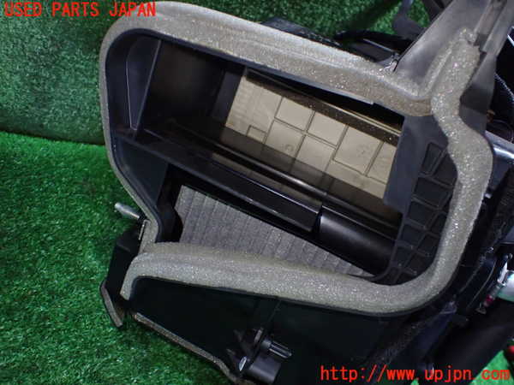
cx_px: 257
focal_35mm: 30
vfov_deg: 46.8
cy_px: 192
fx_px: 445
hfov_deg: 60.0
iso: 800
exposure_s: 1/60
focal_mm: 5.4
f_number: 2.3
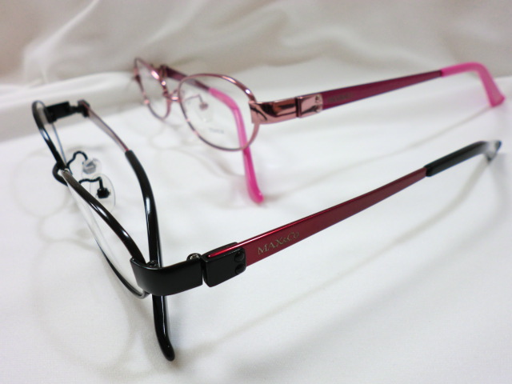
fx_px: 473
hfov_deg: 56.8
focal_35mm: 32
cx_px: 256
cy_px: 192
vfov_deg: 44.2
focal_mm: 5.8
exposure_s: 1/60
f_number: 3.5
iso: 100
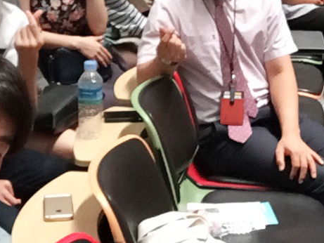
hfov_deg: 22.8
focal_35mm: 86
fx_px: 805
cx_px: 169
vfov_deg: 17.1
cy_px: 69
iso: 250
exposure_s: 1/30
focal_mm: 2.65
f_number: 2.2
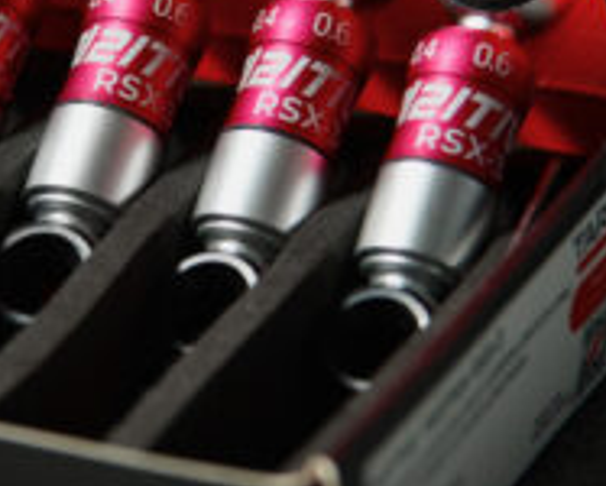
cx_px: 172
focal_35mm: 327
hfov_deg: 5.9
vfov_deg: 4.7
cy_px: 75
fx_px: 5871
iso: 800
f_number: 5.6
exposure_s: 1/80
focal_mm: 163
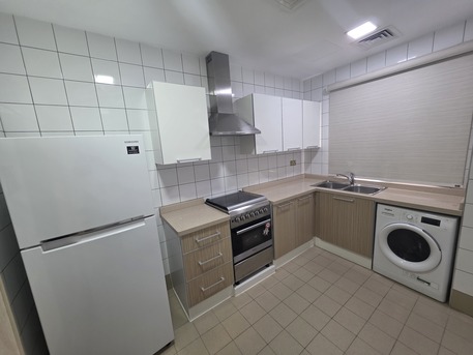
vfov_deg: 89.9
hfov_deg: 106.2
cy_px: 178
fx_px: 178
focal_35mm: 13
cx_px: 236
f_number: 1.9
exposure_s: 1/60
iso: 160
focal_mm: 2.2
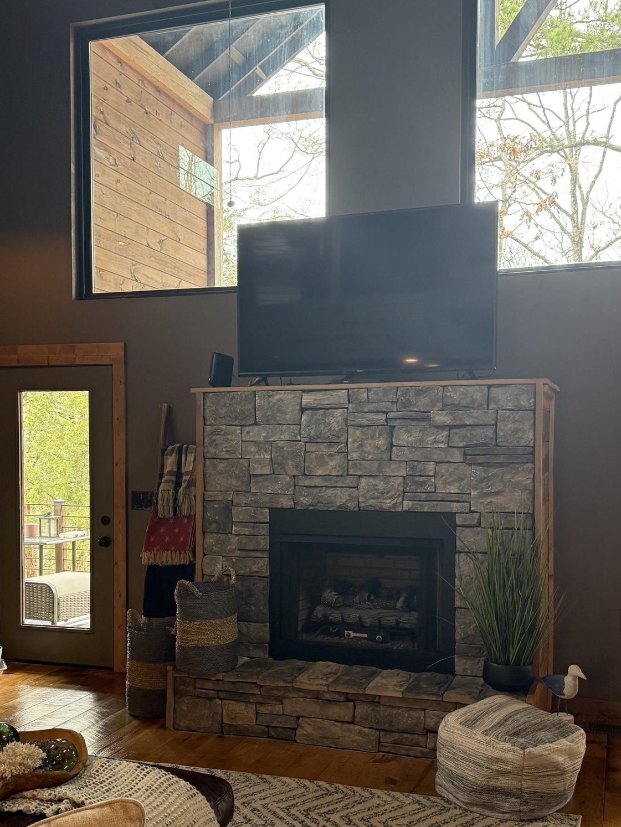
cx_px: 342
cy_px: 485
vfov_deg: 49.9
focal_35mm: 37
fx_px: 885
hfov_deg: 38.6
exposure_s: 1/76
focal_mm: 6.76
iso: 200
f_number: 1.78
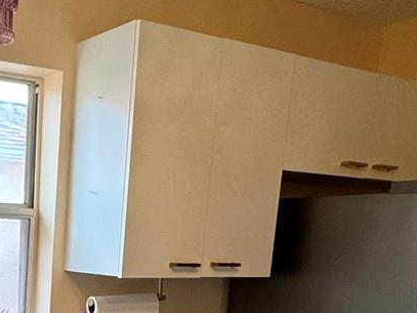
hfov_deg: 31.7
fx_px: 662
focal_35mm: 55
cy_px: 362
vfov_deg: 24.4
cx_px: -20
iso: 100
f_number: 2.2
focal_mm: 2.22
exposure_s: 1/120
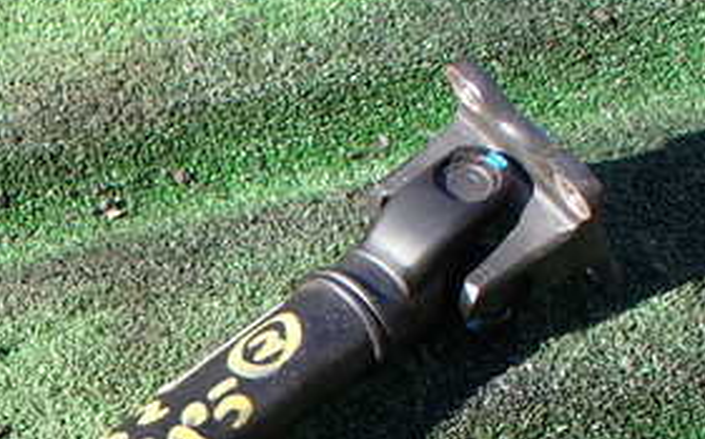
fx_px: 1305
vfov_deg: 18.0
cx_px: -25
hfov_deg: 28.1
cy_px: 547
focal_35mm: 68
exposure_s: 1/320
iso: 100
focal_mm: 5.4
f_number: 3.2
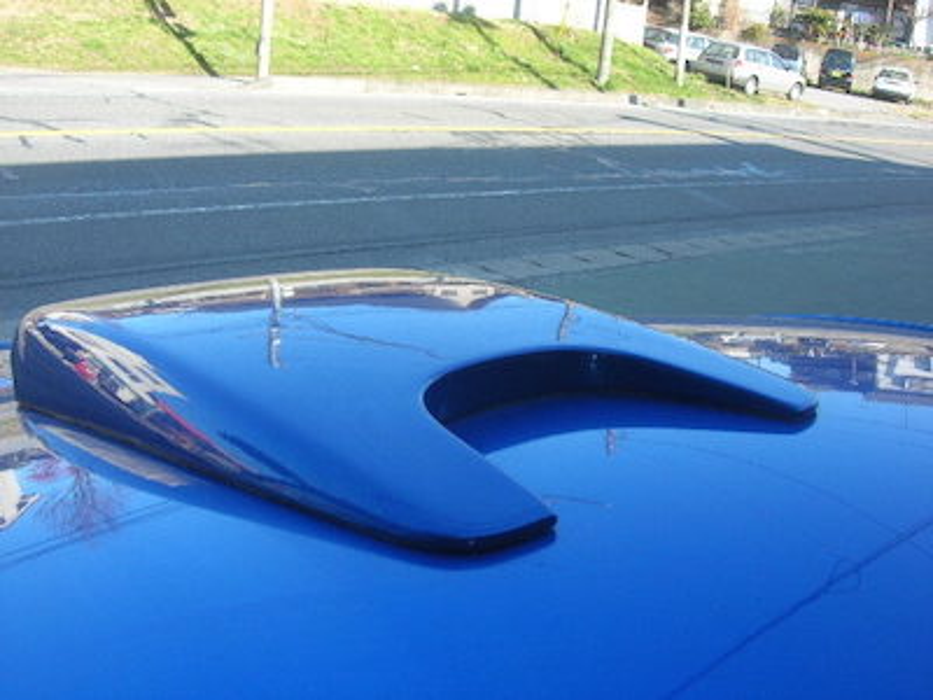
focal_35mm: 38
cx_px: 466
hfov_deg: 49.0
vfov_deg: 37.7
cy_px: 350
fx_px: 1024
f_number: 4.8
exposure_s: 1/116
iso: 64
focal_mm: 7.8
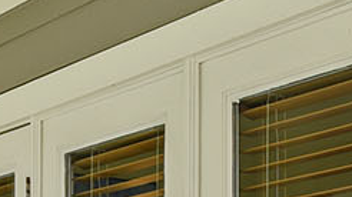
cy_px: 394
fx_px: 1287
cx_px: 203
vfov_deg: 8.3
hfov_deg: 15.6
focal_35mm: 138
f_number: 11
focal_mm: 18
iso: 125
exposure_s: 1/10
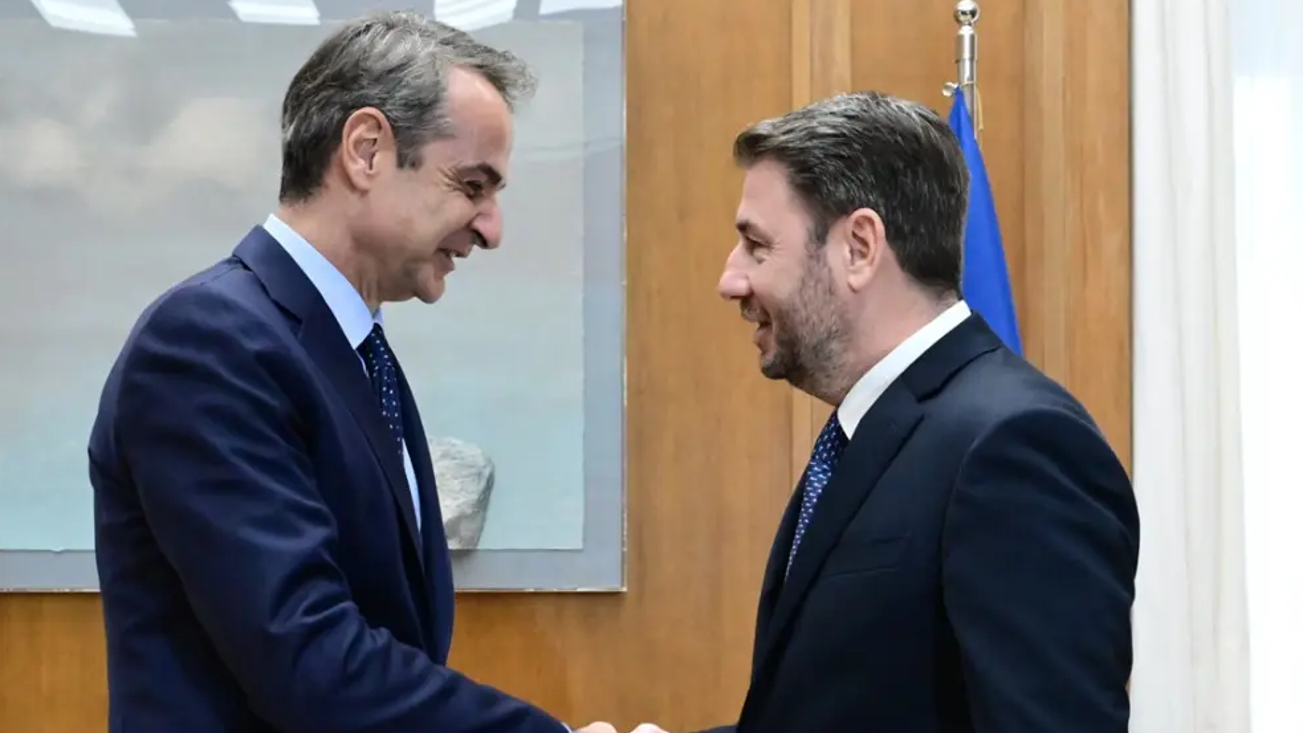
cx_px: 634
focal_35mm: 36
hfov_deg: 55.3
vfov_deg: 32.7
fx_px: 1244
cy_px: 436
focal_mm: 33
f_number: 5.6
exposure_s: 1/400
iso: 8000
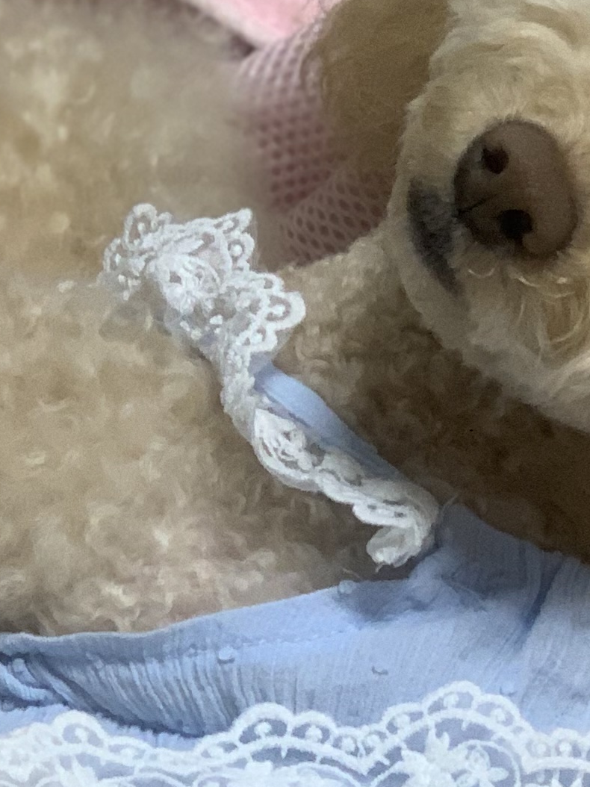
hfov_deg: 7.5
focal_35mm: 199
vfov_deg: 9.9
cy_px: 612
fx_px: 4524
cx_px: 353
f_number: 2.4
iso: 125
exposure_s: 1/60
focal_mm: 6
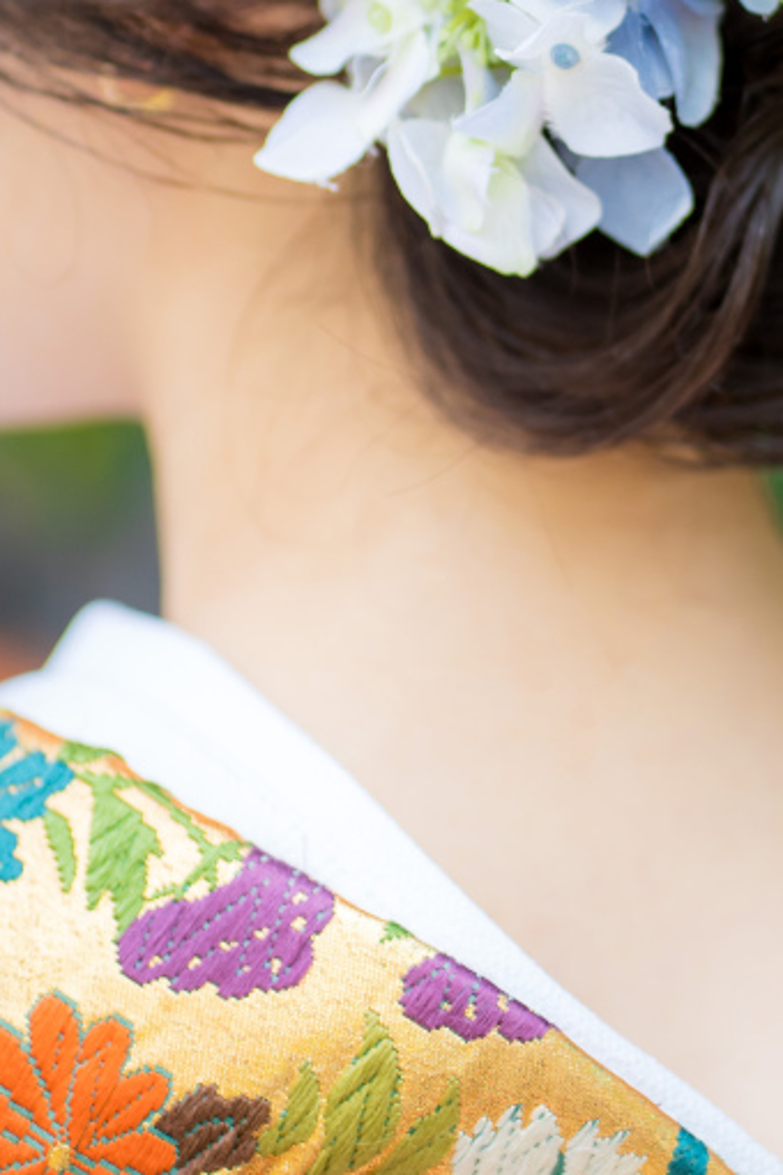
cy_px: 97
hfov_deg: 6.9
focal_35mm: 200
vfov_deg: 10.2
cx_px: 592
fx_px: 6524
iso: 200
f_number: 2.2
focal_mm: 85
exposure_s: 1/800
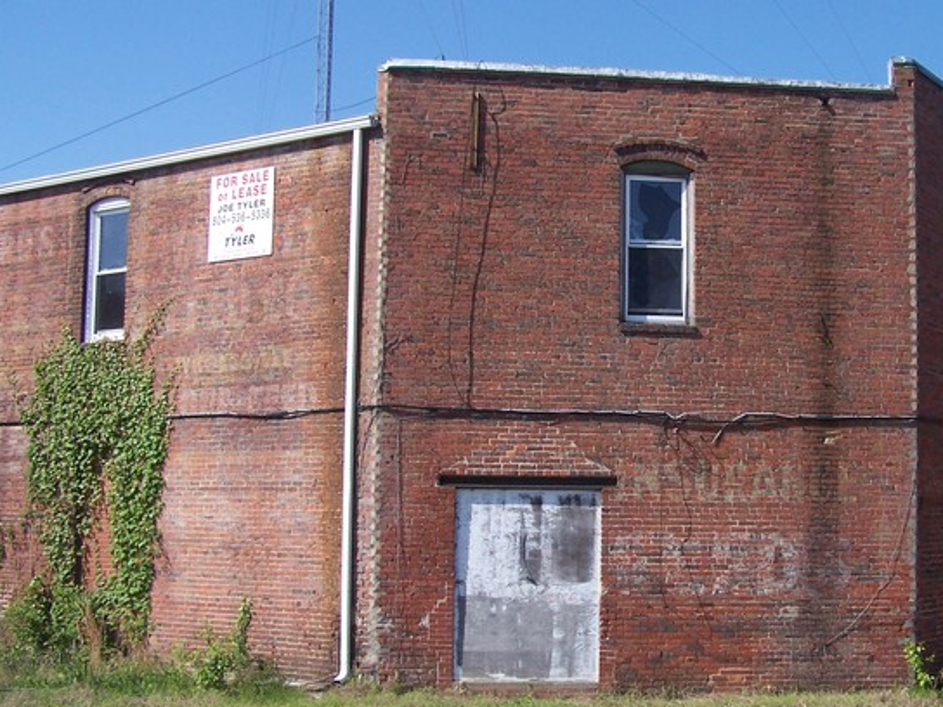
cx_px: 634
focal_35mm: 54
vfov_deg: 27.0
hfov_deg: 35.2
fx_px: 1471
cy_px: 392
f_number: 4
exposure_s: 1/1000
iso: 80
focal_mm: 6.3
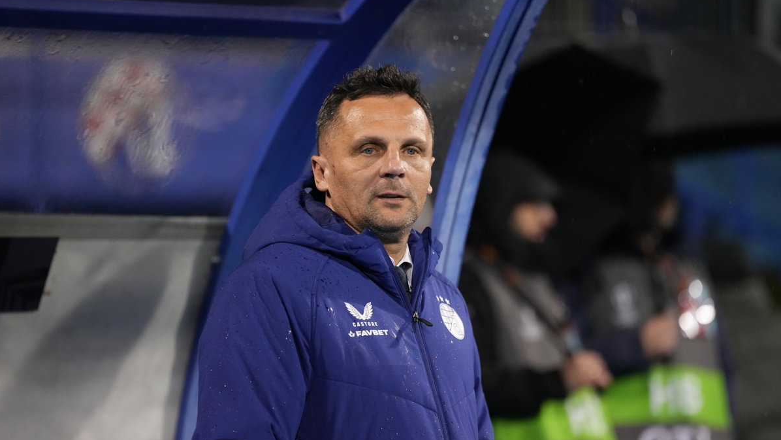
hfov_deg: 11.5
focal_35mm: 187
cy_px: 213
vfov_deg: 6.5
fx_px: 3873
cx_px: 390
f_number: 2.8
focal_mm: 178
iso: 4000
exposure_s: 1/1000
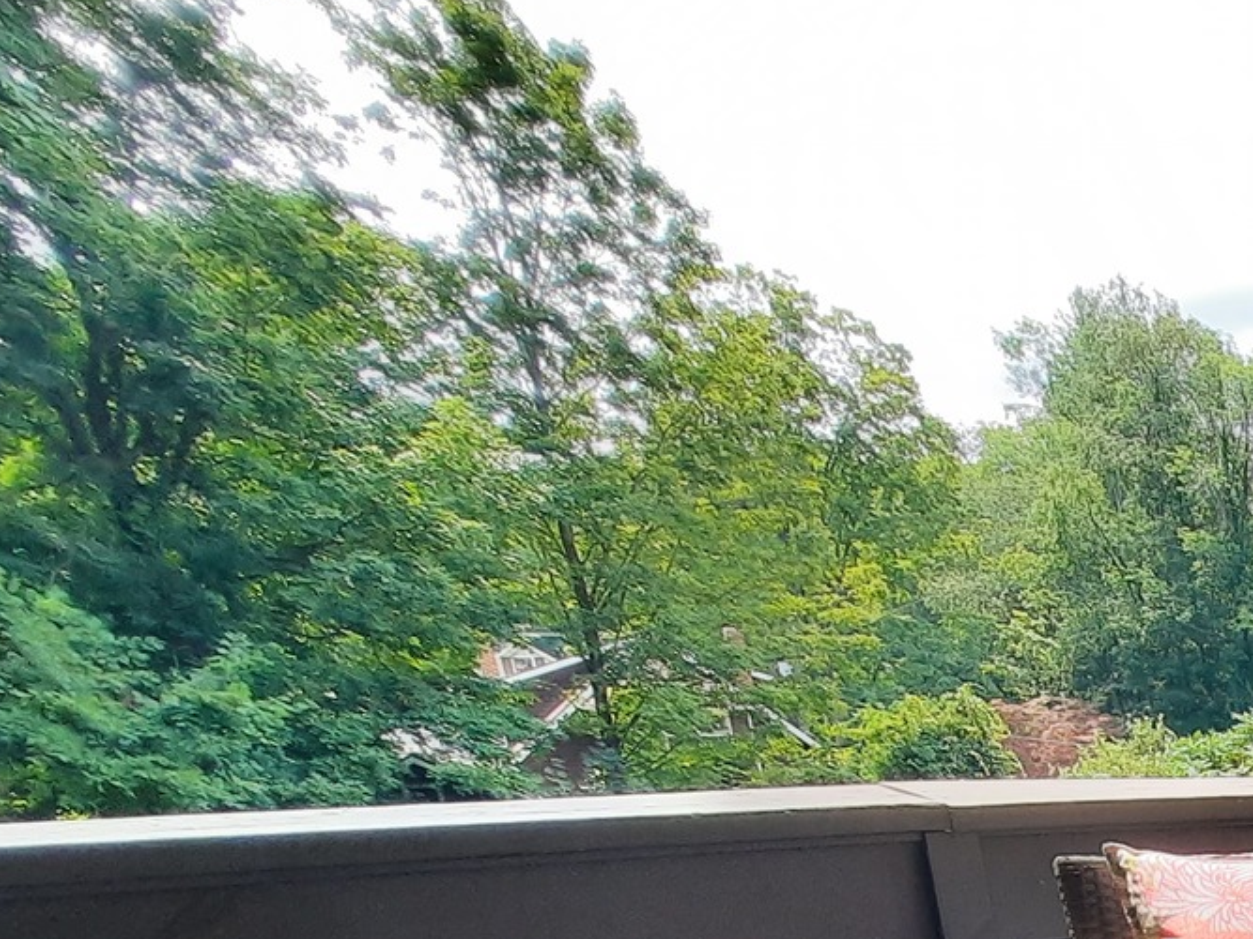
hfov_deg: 32.2
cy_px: 1324
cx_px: 1728
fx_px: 1411
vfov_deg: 27.9
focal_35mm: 39
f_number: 2.2
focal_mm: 1.74
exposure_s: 1/236
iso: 40
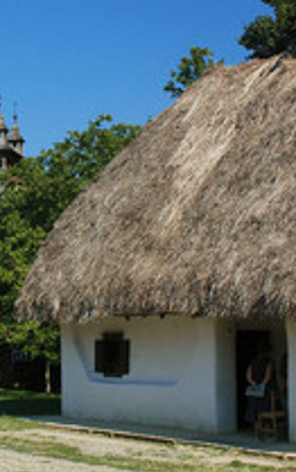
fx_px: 1108
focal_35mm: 86
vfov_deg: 24.0
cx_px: 51
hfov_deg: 15.1
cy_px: 172
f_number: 9
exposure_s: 1/200
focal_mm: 28
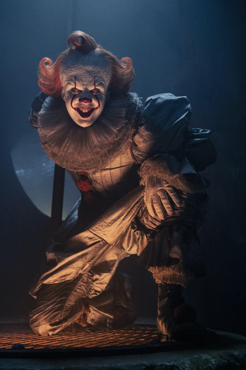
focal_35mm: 35
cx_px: 123
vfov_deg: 54.4
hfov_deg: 37.9
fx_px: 359
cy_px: 185
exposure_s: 1/200
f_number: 2
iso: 4000
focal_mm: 23
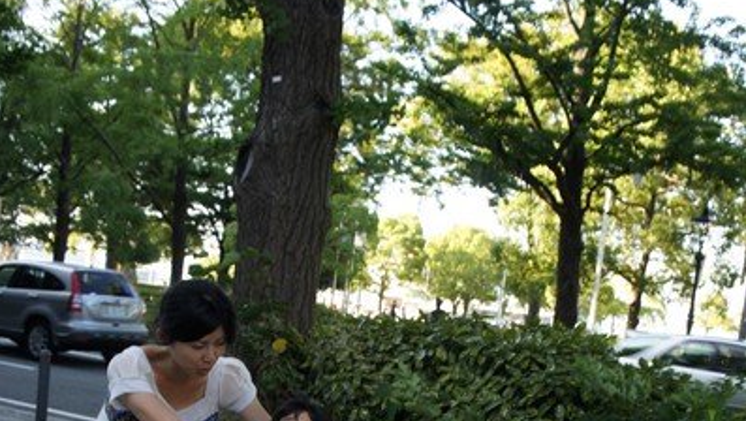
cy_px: 476
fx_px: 1128
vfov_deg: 20.1
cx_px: 372
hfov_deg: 36.6
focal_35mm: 57
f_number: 5.6
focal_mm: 24
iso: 200
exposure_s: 1/80
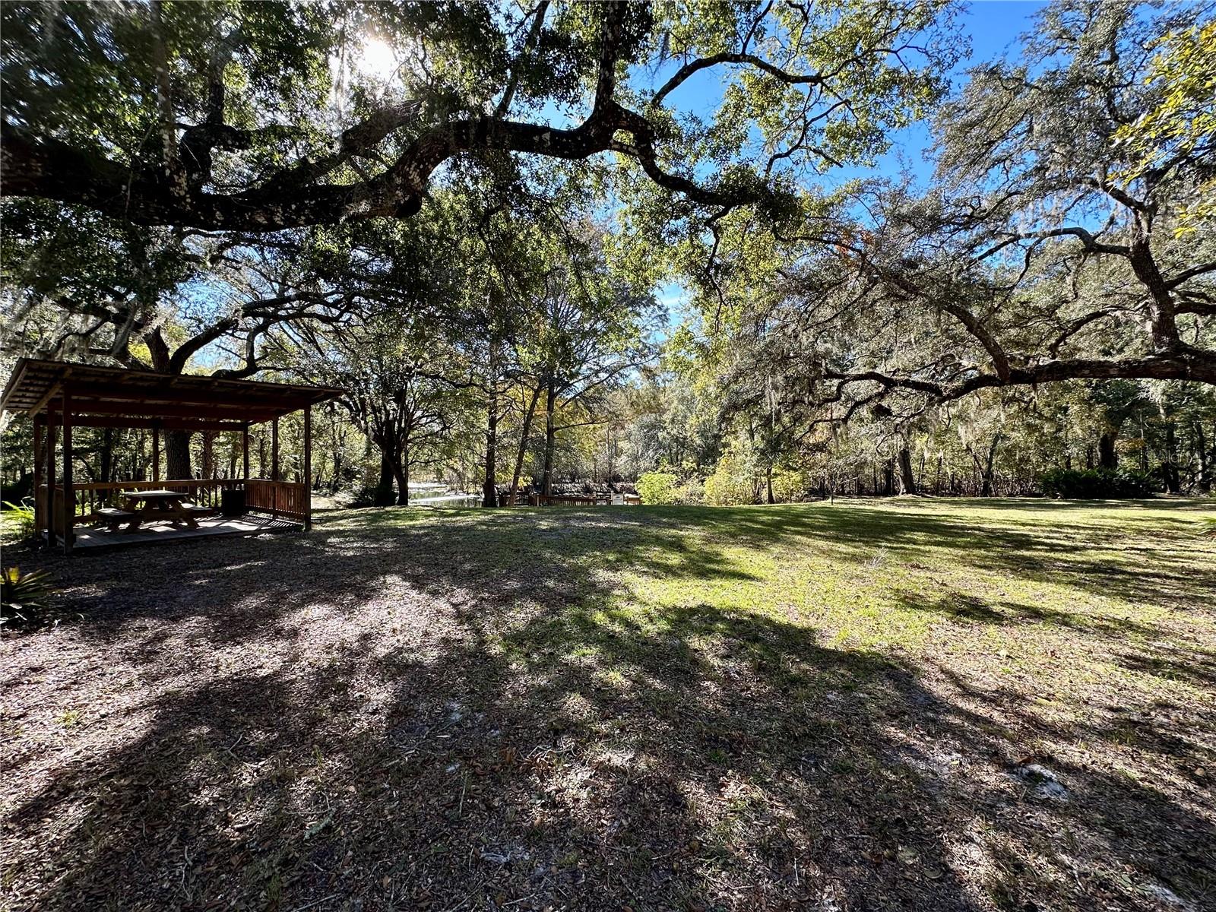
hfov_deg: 102.1
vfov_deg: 85.7
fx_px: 492
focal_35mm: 14
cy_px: 456
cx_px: 608
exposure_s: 1/284
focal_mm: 2.22
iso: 40
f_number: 2.2
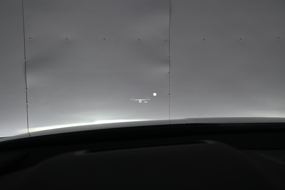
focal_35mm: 37
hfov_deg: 52.2
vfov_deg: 36.2
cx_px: 142
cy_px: 95
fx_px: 291
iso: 640
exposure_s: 1/125
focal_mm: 24.5
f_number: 5.6
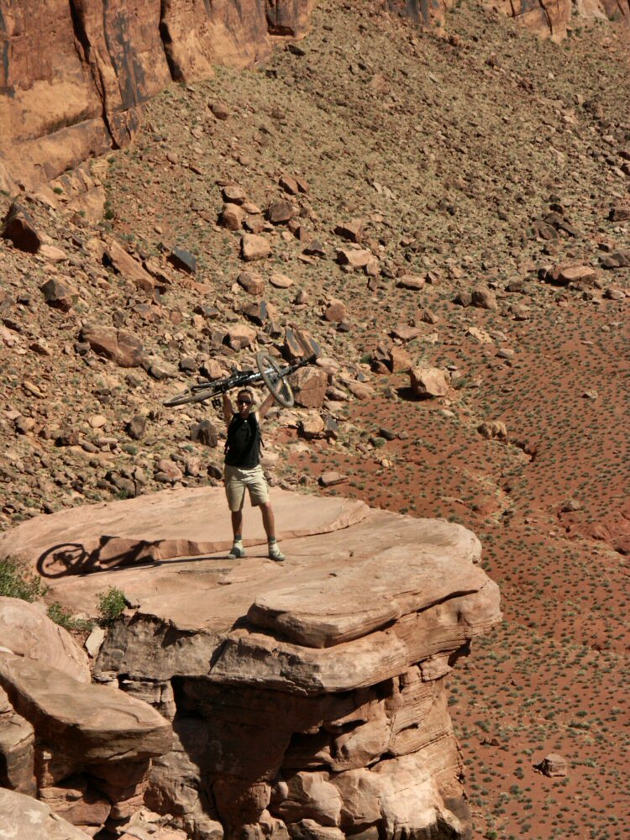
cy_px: 420
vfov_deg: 13.2
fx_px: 3640
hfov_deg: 9.9
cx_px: 315
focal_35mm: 150
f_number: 6.3
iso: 64
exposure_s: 1/640
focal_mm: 38.2
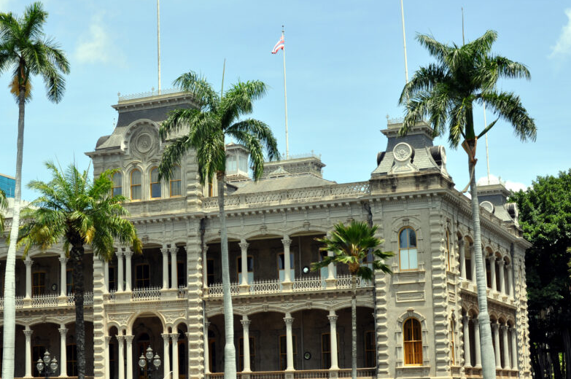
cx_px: 205
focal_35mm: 69
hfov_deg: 29.3
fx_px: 1088
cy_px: 199
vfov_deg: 19.8
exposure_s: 1/320
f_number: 9
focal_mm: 35
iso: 200
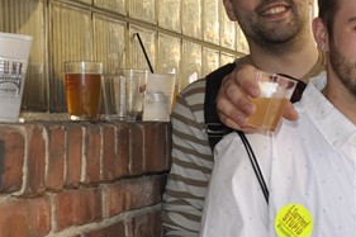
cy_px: 200
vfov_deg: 14.1
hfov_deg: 18.9
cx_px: 521
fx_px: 949
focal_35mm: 96
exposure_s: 1/200
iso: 400
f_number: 8
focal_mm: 18
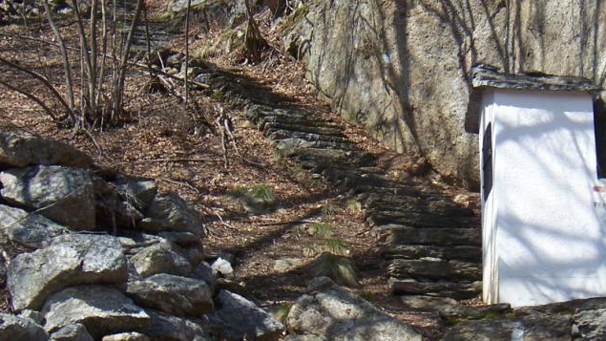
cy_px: 49
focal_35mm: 79
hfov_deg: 26.5
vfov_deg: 15.2
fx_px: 1269
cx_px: 461
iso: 80
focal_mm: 7.7
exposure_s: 1/500
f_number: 3.2
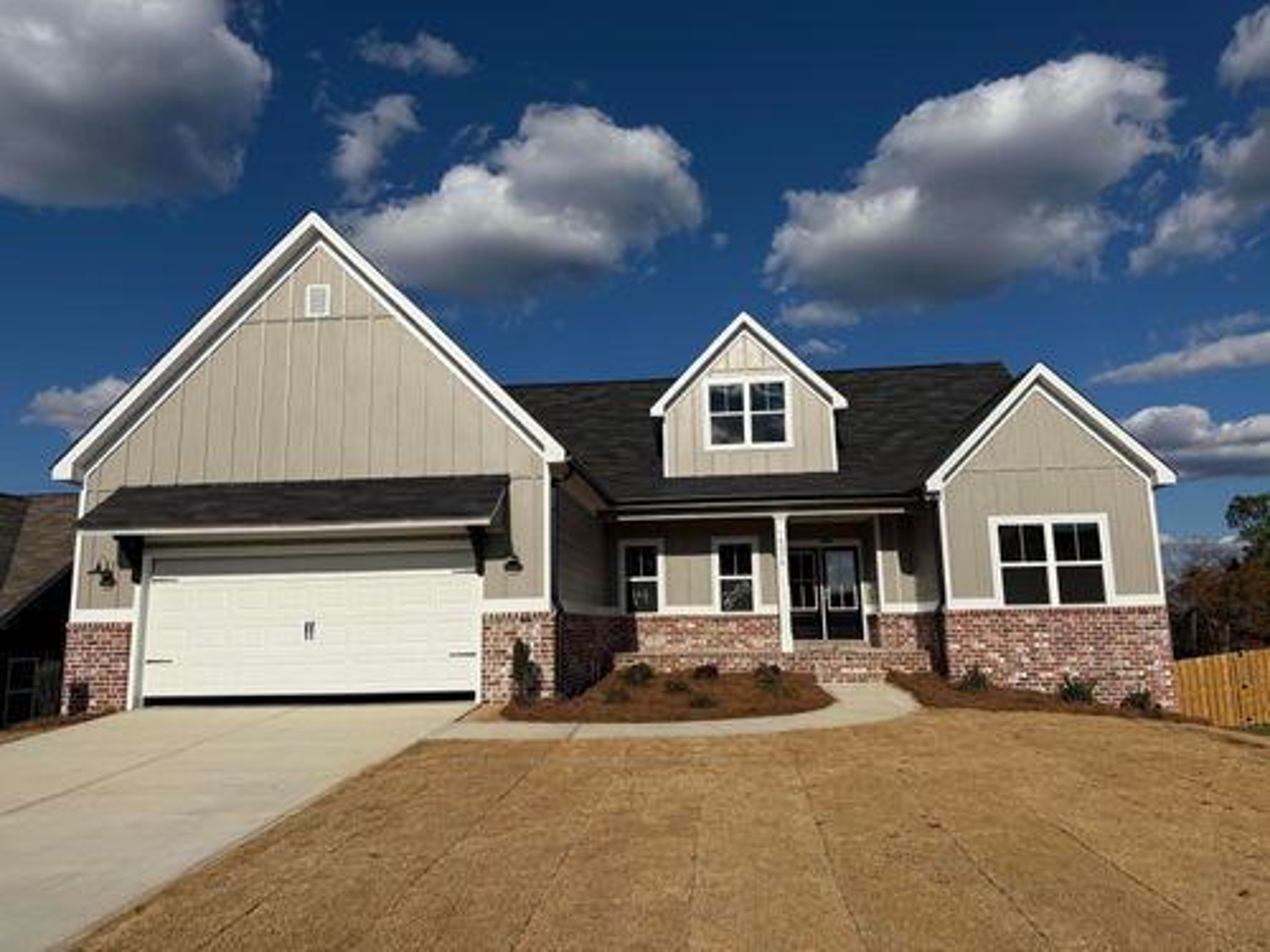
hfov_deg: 71.6
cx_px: 635
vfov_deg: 56.8
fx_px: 881
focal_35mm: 24
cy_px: 476
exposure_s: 1/14286
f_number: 1.78
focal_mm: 6.76
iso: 80
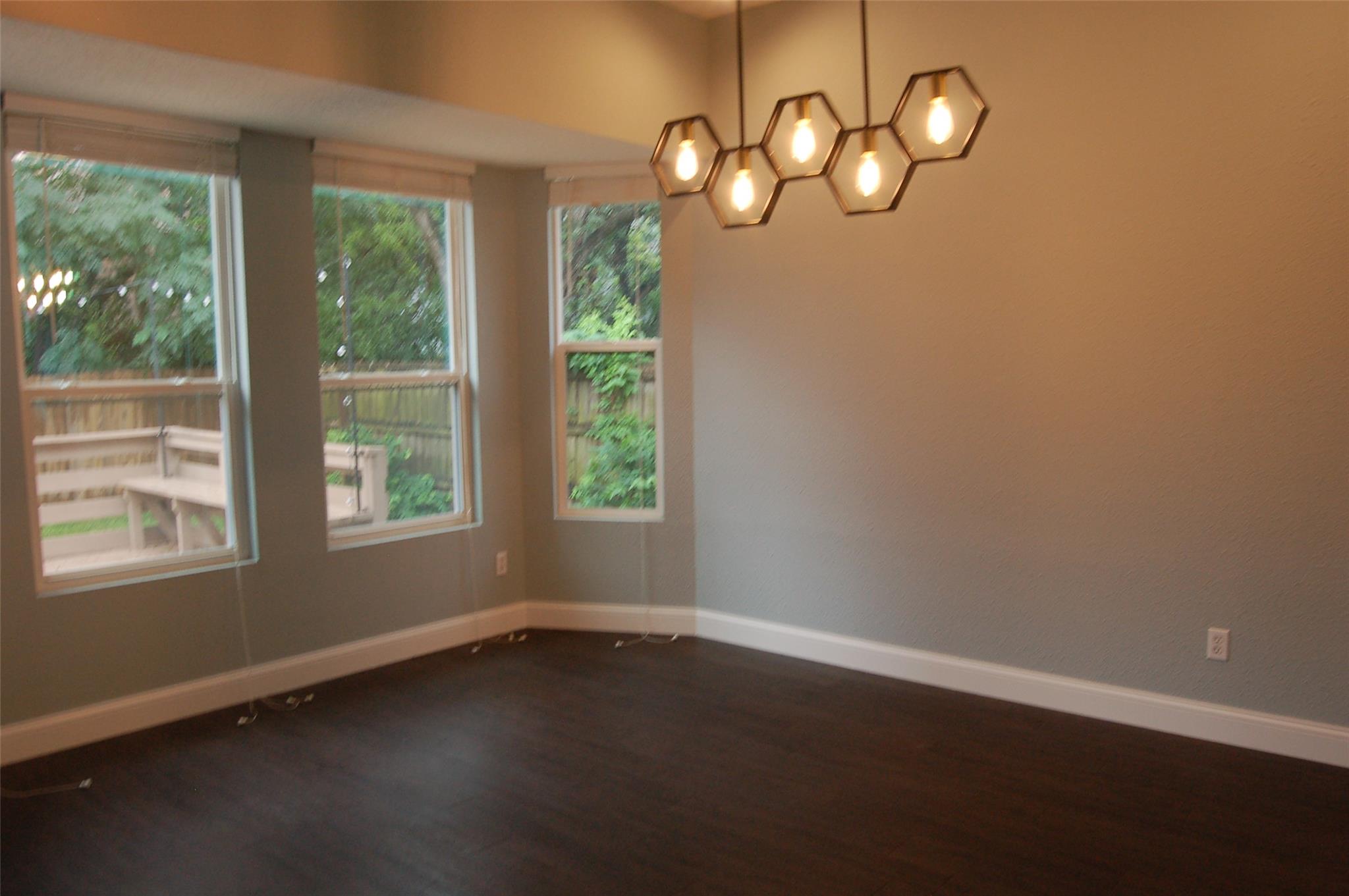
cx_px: 674
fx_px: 1011
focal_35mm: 27
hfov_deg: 67.4
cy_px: 448
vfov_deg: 47.8
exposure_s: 1/30
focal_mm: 18
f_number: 7.1
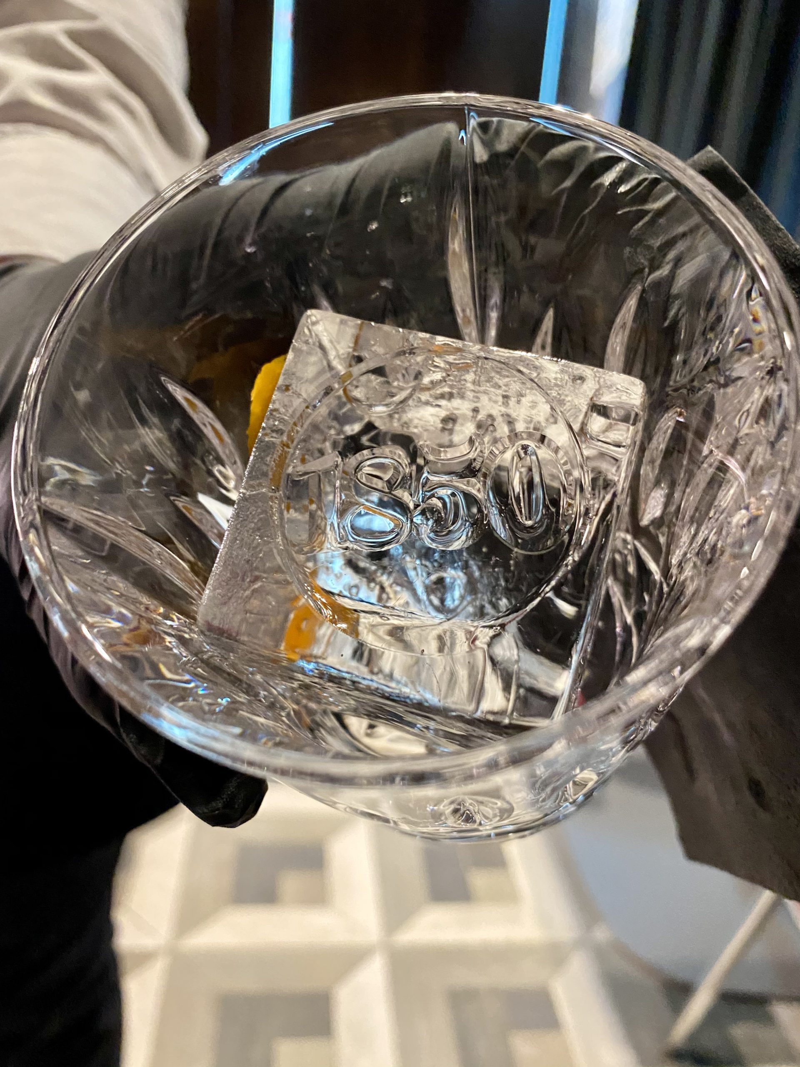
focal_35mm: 26
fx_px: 801
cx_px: 400
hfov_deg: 53.1
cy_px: 534
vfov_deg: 67.3
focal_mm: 4.25
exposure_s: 1/40
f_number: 1.8
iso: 500
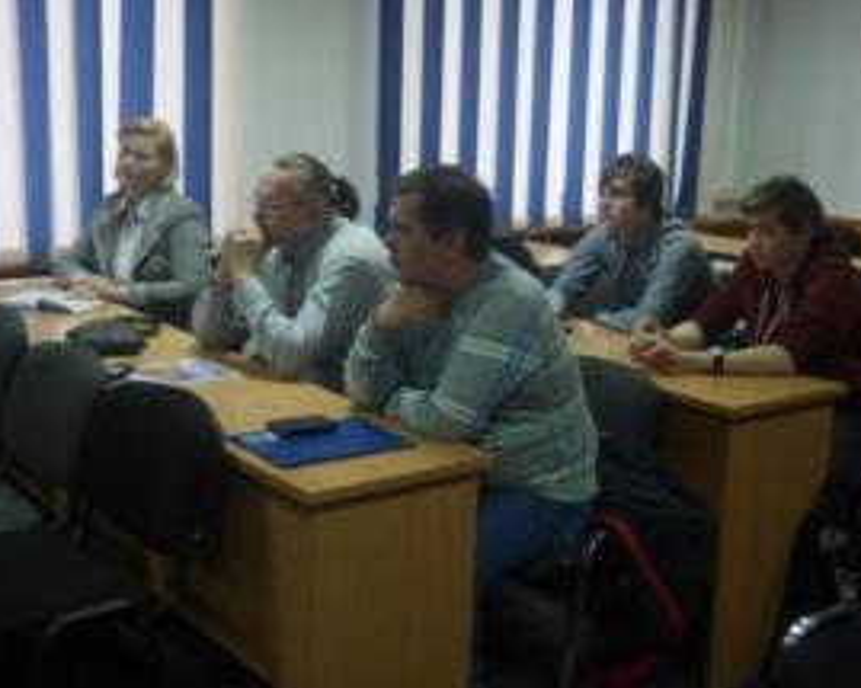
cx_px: 387
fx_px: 1274
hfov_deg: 37.3
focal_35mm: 50
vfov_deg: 30.2
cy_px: 309
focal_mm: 20
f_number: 1.7
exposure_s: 1/60
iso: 200
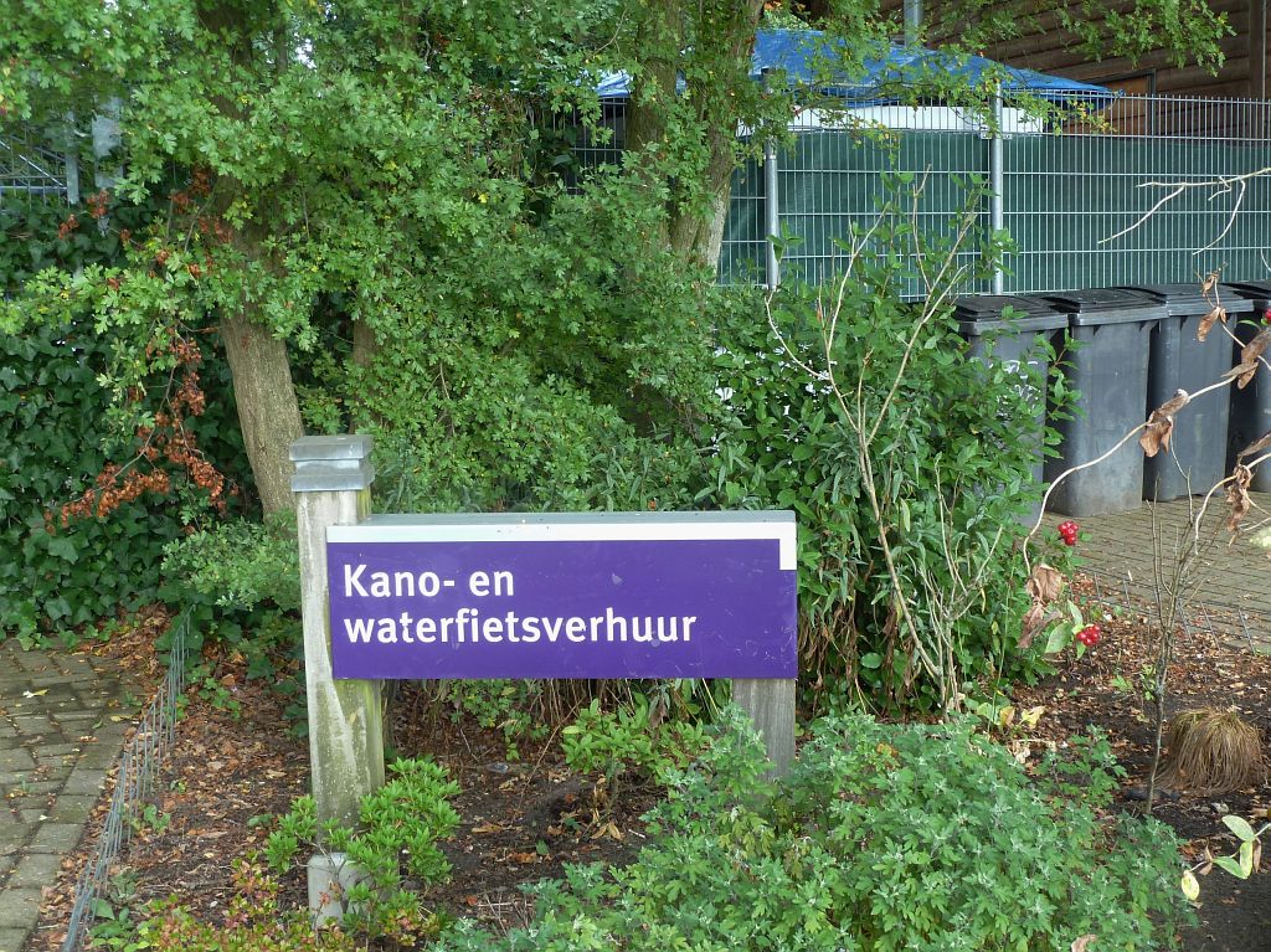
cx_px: 636
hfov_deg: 44.8
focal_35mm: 42
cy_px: 476
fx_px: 1541
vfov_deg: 34.3
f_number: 3.7
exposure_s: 1/30
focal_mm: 6.9
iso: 100
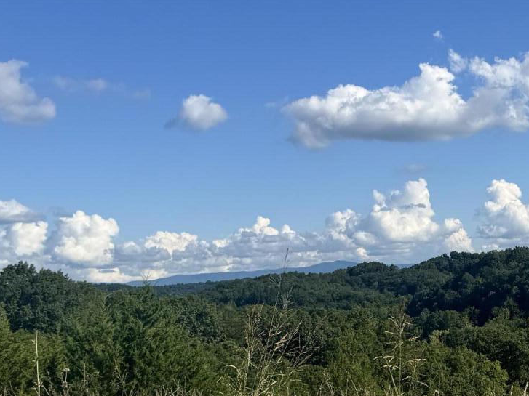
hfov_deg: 26.4
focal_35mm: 66
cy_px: 141
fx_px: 1008
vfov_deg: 22.2
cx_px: 619
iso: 80
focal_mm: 6.76
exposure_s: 1/7092
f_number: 1.78
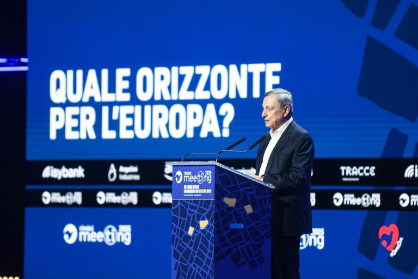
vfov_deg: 6.9
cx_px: 209
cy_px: 140
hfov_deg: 10.3
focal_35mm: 200
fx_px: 2322
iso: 1250
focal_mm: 200
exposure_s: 1/250
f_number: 3.2
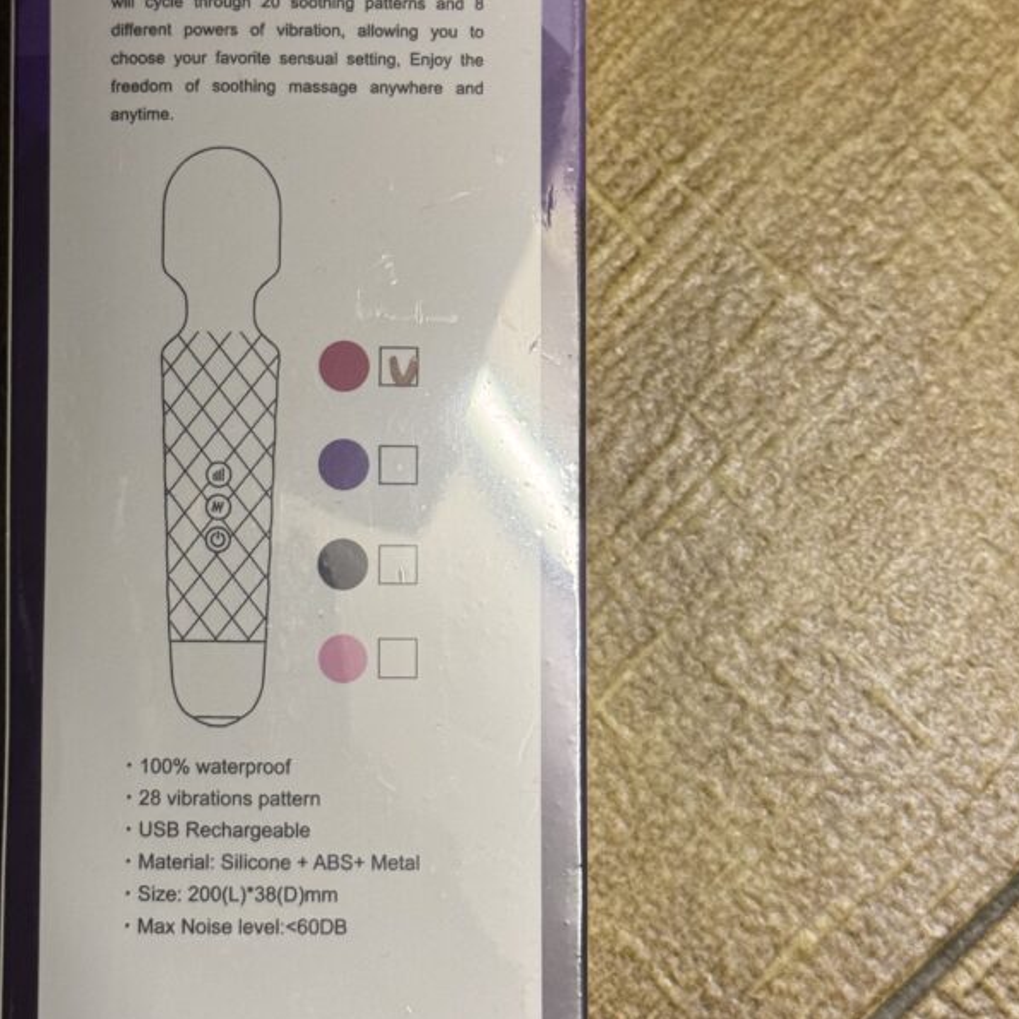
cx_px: 355
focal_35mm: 57
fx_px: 1898
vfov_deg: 30.0
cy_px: 512
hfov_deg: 29.9
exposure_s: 1/50
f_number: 1.78
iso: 250
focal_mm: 6.76
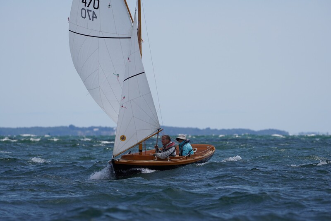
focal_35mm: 378
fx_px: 3475
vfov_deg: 3.6
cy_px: 110
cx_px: 166
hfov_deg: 5.5
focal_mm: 252
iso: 160
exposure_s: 1/1250
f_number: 5.6
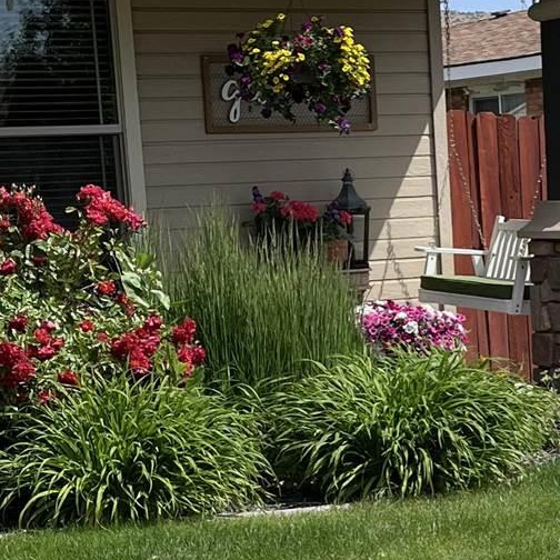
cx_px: 551
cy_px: 511
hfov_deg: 16.3
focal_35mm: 105
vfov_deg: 16.4
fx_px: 1922
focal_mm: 5.1
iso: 50
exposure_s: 1/3745
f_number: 1.6
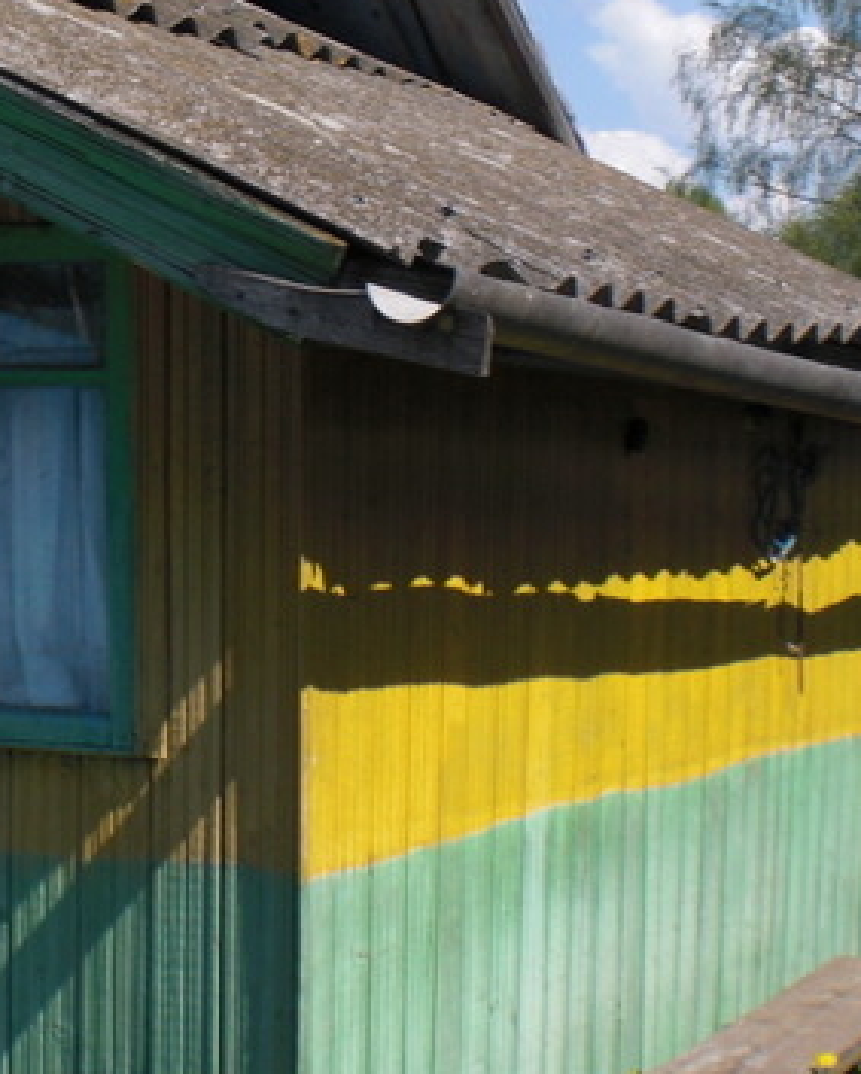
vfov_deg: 22.7
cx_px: 110
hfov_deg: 18.1
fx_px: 2672
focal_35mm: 84
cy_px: 624
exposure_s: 1/250
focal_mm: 6.3
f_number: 5.6
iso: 64
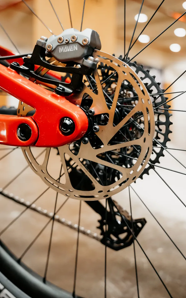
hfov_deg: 35.3
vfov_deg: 54.0
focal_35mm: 36
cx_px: 95
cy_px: 149
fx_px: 292
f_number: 2.8
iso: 1600
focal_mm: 35
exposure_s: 1/125
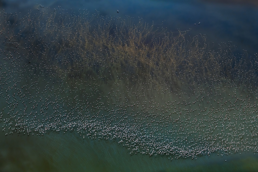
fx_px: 559
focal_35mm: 78
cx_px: 129
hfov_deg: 26.0
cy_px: 86
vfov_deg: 17.5
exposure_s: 1/2500
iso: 900
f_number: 8
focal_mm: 78
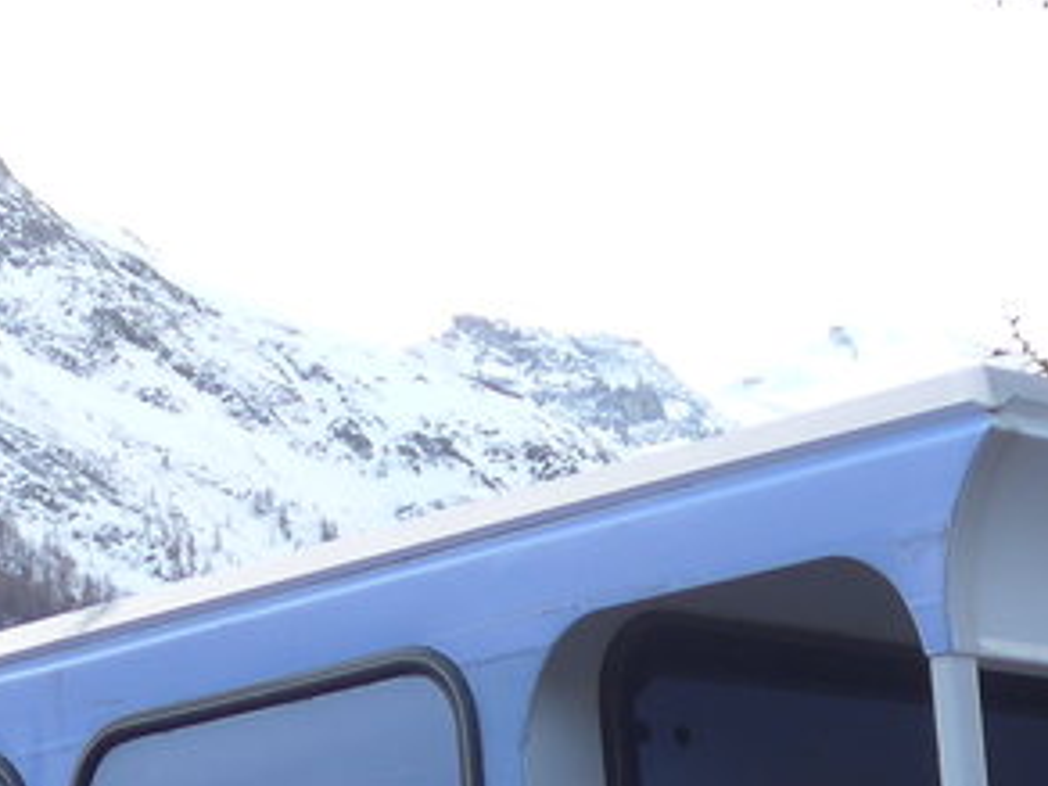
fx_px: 4481
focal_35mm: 148
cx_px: 513
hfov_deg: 13.3
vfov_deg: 9.4
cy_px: 1540
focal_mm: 7.5
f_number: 2.8
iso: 80
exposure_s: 1/250
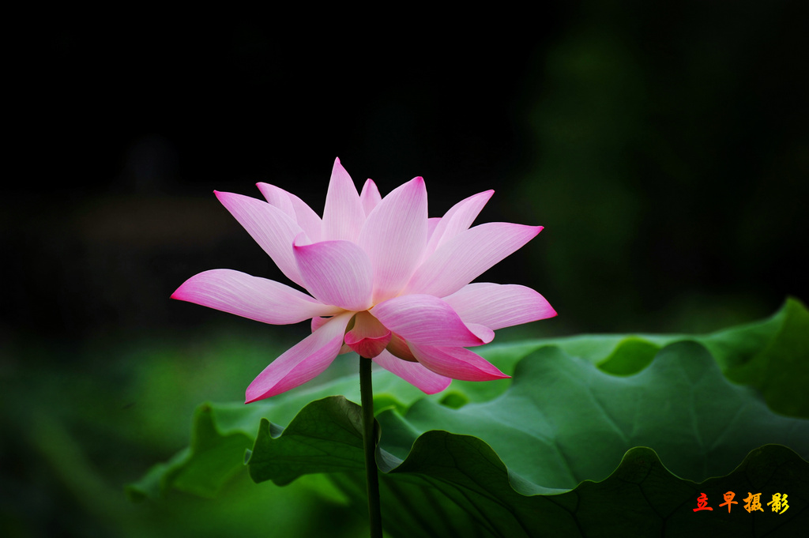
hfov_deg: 6.9
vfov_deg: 4.6
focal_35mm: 300
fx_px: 6736
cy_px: 269
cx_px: 404
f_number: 5.6
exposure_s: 1/160
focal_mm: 300
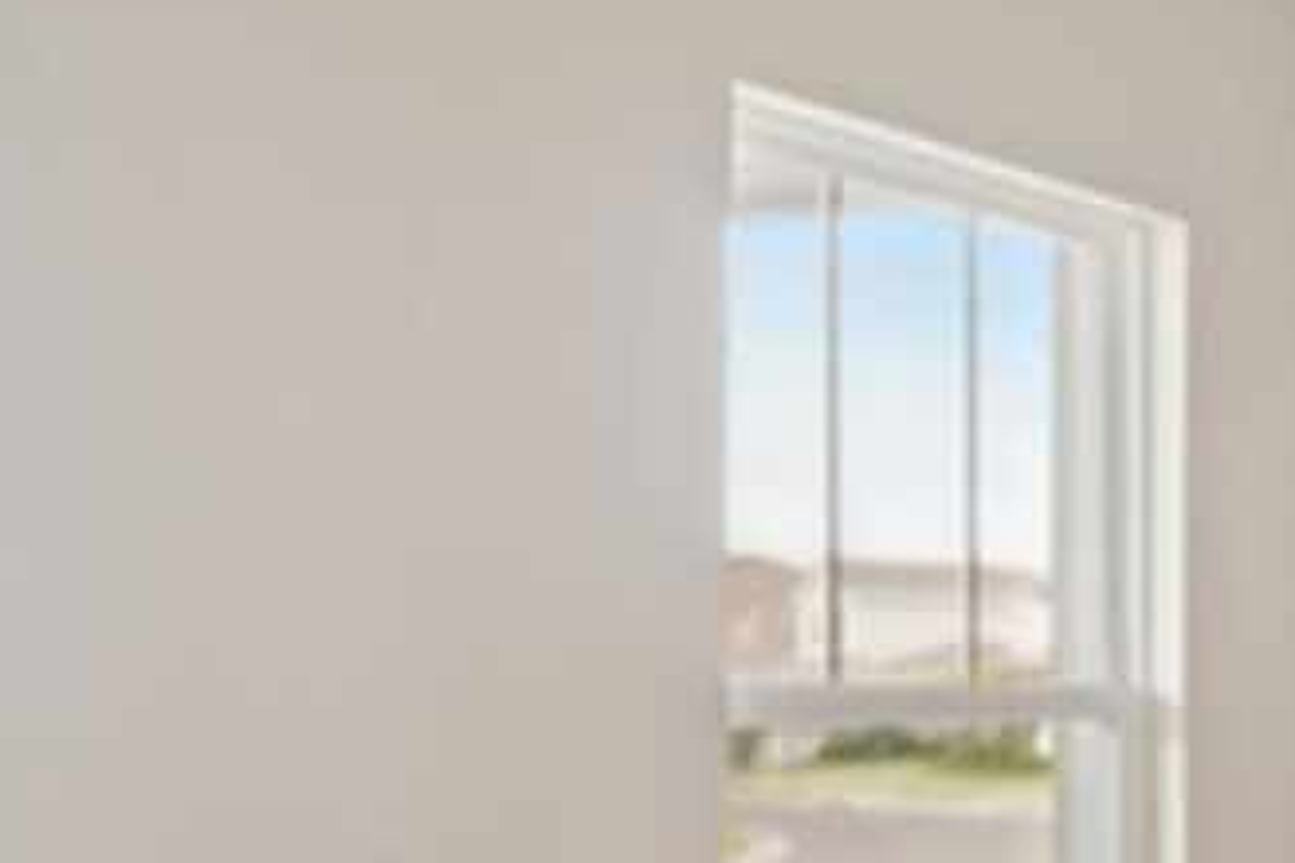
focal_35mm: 62
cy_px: 745
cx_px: 2162
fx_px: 2230
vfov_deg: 21.5
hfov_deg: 22.9
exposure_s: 1/60
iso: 400
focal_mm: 16
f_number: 4
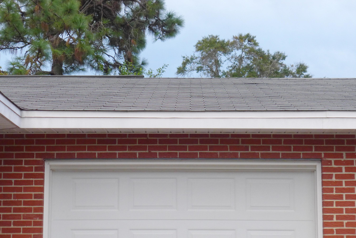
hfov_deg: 22.6
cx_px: 178
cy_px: 119
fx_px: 890
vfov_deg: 15.2
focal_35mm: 90
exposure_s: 1/125
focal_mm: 17.7
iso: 400
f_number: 2.3
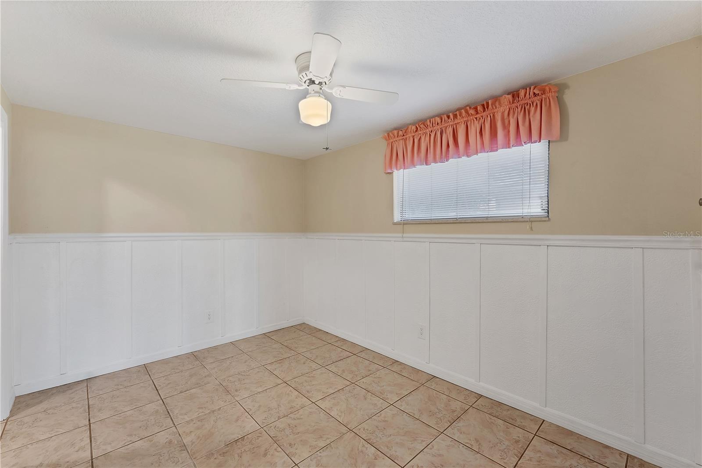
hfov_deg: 104.3
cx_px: 351
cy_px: 234
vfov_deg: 81.2
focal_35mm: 14
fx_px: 273
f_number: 7.1
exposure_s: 1/13
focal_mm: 14
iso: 400
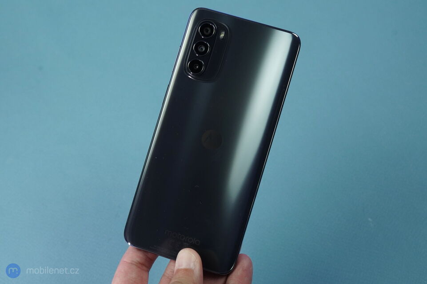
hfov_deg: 47.4
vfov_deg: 32.6
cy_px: 142
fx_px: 486
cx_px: 214
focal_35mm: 41
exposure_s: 1/160
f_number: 7.1
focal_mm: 41
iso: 1600
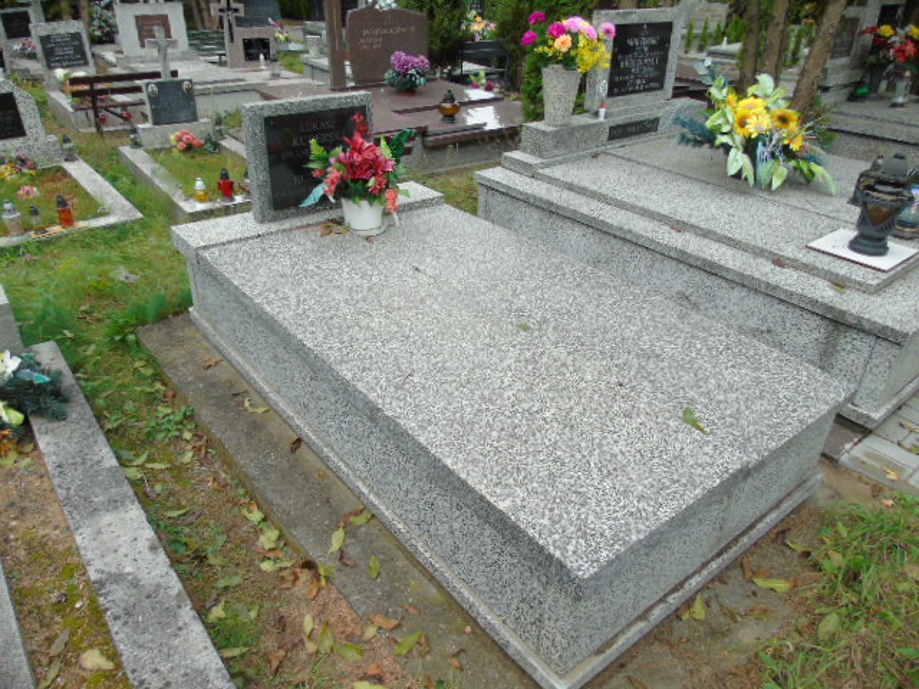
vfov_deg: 54.9
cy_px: 344
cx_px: 460
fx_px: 664
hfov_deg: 69.4
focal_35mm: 25
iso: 80
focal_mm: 4.4
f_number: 3.4
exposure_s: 1/160
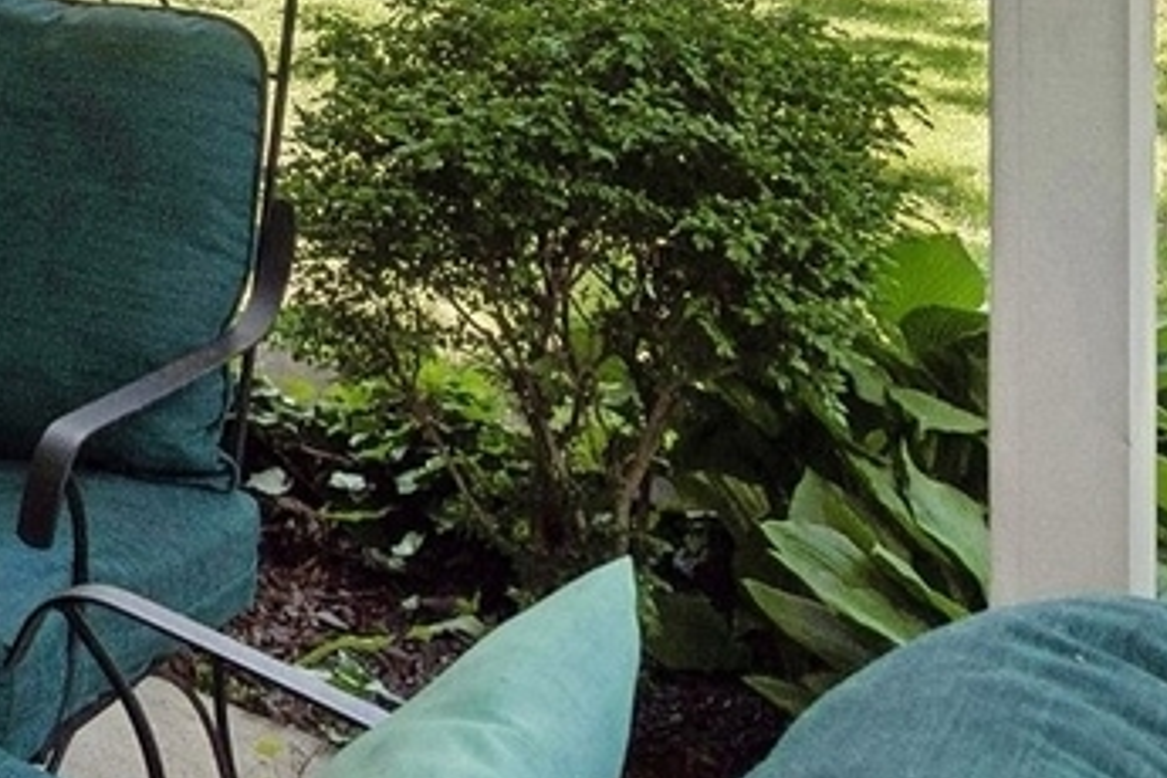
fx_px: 1977
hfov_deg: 22.3
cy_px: -331
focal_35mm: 61
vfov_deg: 19.8
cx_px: -849
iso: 200
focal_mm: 13
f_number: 9
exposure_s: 1/250
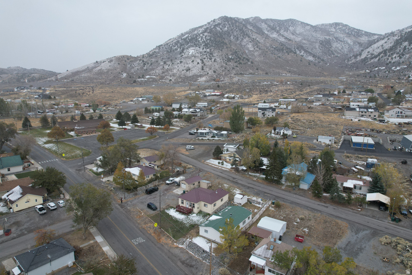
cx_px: 206
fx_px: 252
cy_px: 138
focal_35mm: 22
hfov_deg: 78.6
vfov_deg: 57.2
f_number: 2.8
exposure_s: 1/1000
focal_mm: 8.38
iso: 200
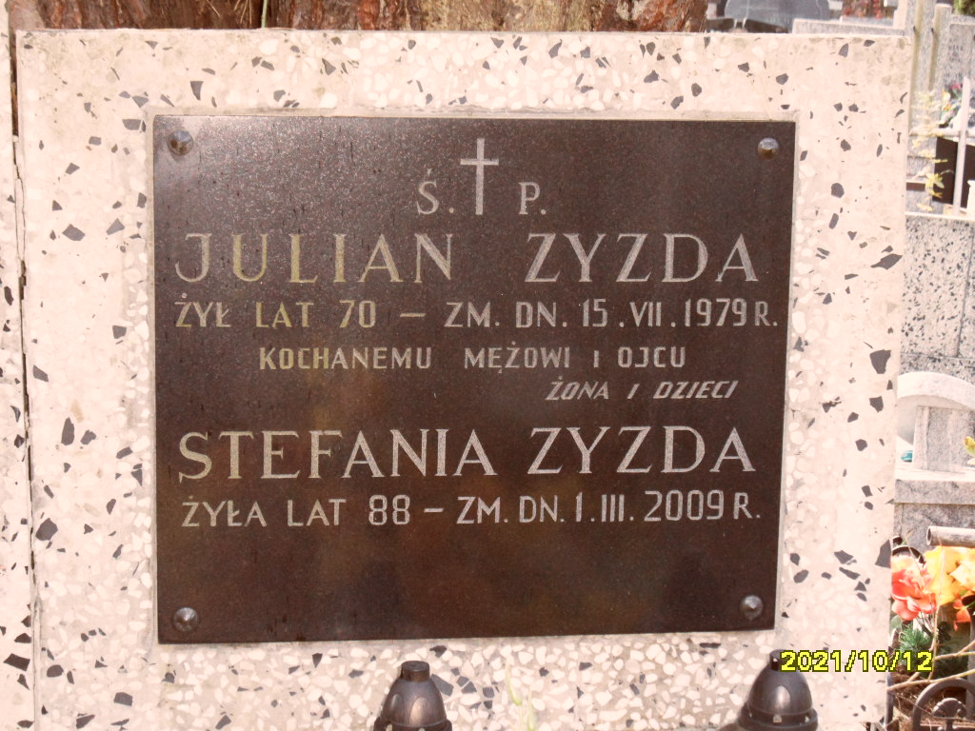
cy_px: 366
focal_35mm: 80
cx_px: 488
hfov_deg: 24.4
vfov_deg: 18.4
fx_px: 2253
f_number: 4.2
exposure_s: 1/45
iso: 320
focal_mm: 13.2
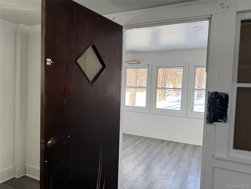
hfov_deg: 71.6
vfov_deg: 56.8
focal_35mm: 24
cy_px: 94
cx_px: 126
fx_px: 174
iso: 50
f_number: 1.78
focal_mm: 6.76
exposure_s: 1/121
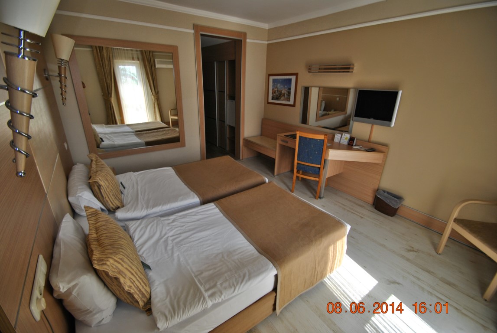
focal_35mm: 15
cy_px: 166
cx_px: 248
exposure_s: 1/160
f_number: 3.5
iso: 100
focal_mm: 10
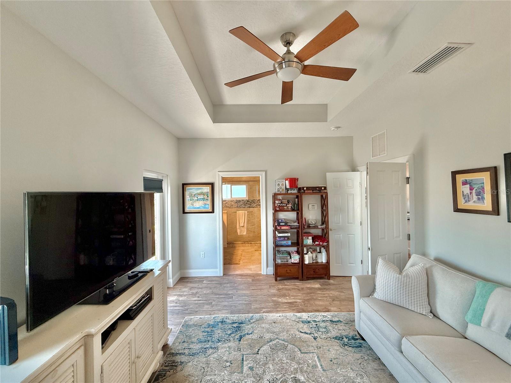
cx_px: 256
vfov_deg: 85.7
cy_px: 192
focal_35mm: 14
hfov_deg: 102.1
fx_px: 207
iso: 160
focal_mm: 2.22
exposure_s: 1/120
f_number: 2.2
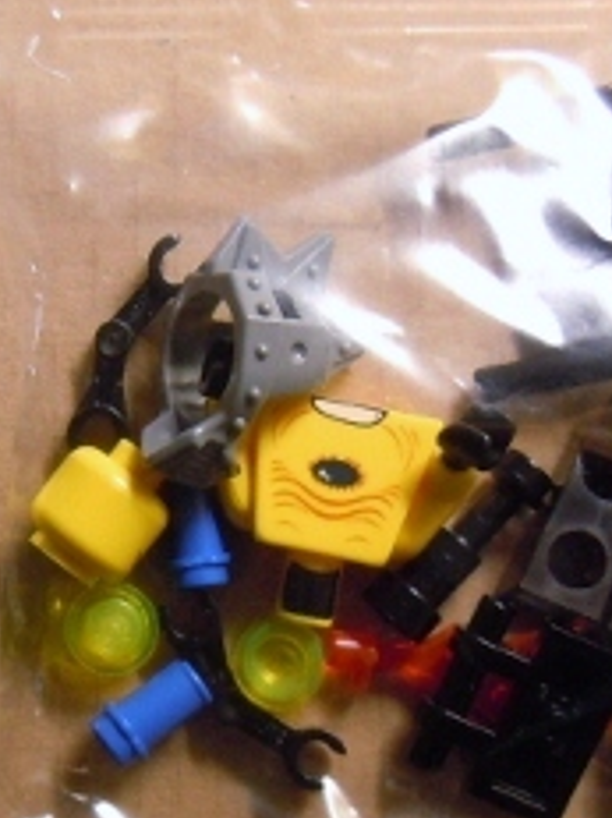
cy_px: 513
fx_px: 1958
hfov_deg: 17.5
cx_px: 85
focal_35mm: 83
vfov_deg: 23.5
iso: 400
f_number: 3.5
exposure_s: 1/40
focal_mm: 5.4
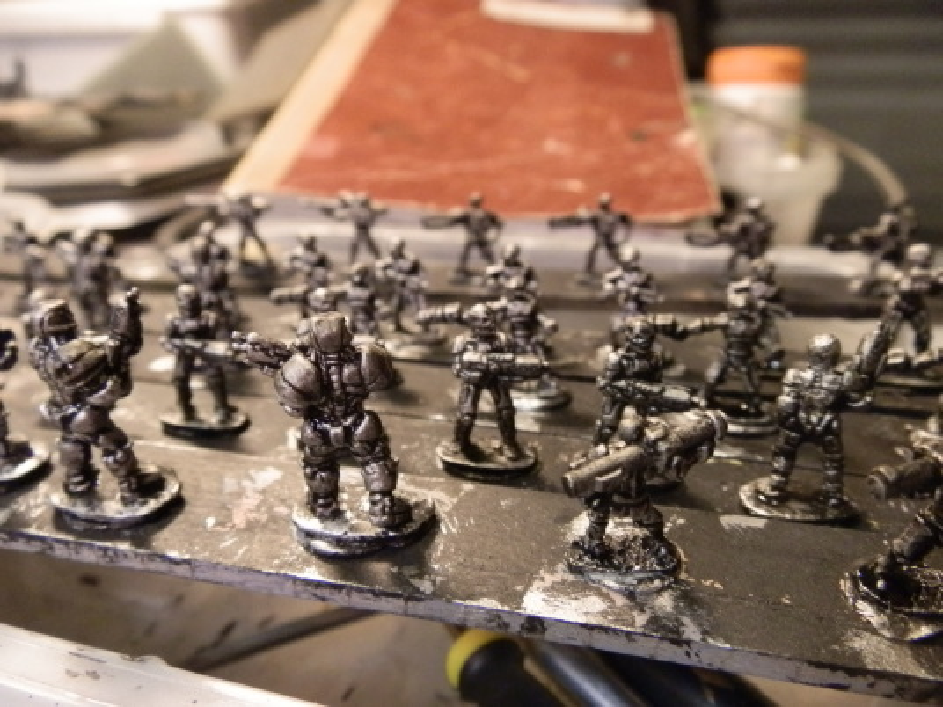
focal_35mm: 28
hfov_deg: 63.4
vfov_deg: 49.7
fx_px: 763
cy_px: 354
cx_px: 472
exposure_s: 1/30
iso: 400
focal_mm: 5
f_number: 3.1
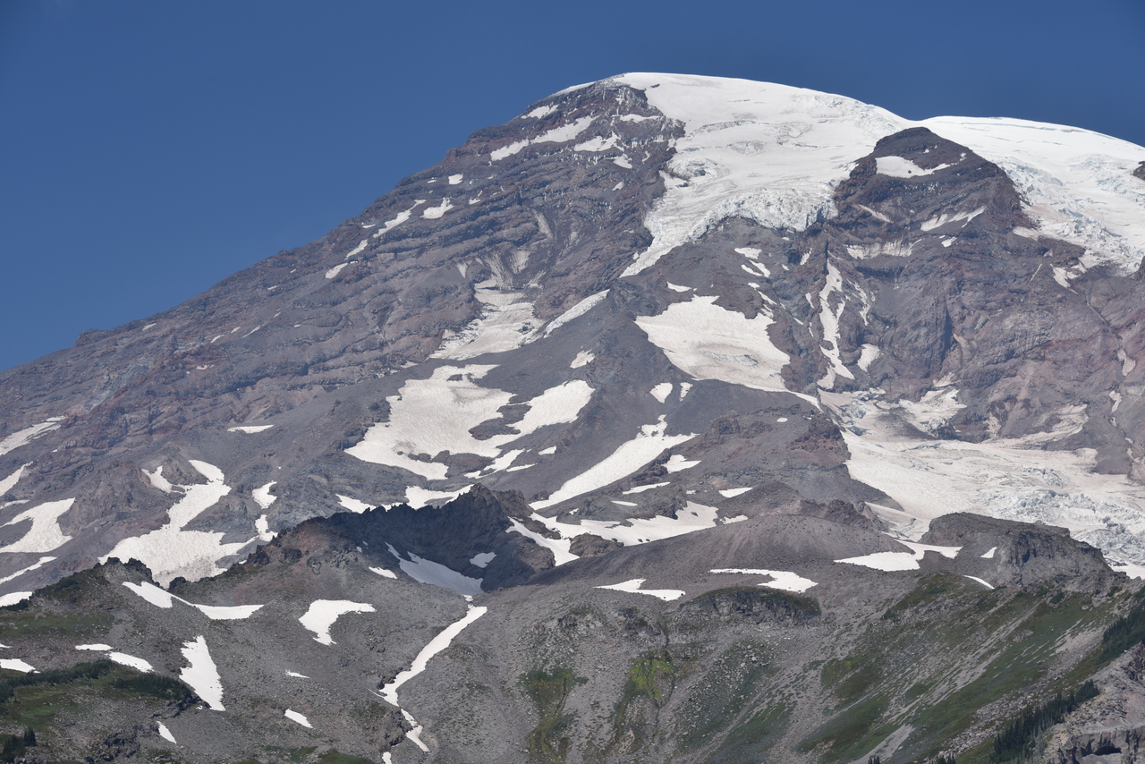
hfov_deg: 20.4
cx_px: 572
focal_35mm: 100
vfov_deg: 13.7
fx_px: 3181
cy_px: 382
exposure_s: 1/400
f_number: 10
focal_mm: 100
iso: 100
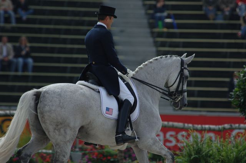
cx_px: 123
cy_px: 82
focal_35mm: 600
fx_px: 4095
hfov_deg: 3.4
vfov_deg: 2.3
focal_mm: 400
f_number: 5.6
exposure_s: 1/1000
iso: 200
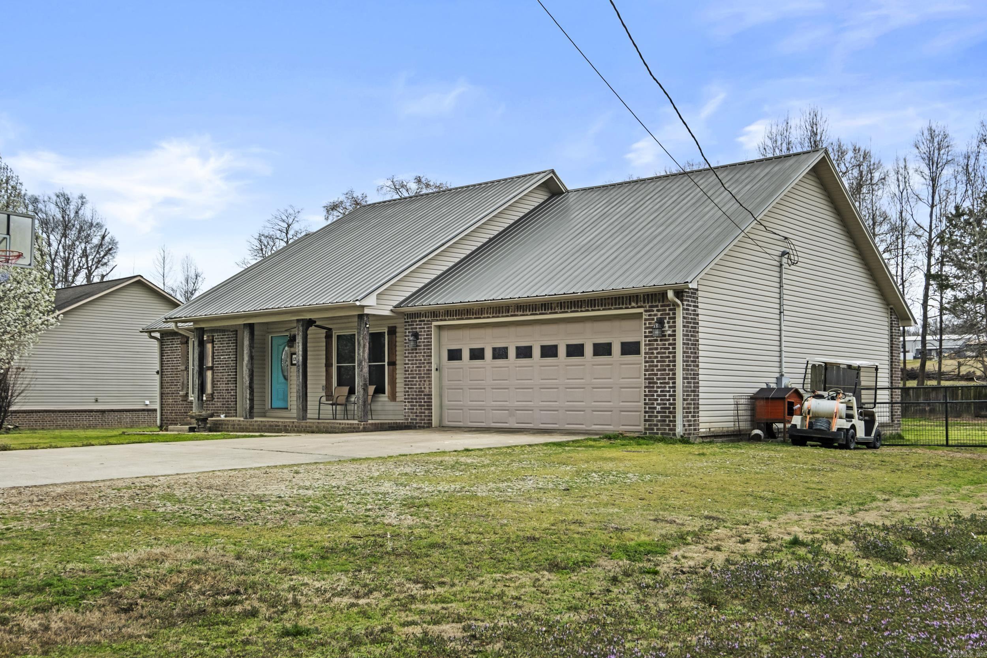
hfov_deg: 53.1
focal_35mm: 36
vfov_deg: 36.9
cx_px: 494
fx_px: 987
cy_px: 329
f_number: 8
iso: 160
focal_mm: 24
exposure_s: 1/160
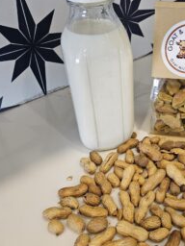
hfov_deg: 38.6
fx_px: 257
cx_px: 139
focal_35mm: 36
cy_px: 109
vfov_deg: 51.2
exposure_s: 1/120
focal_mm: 6.3
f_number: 1.7
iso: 320
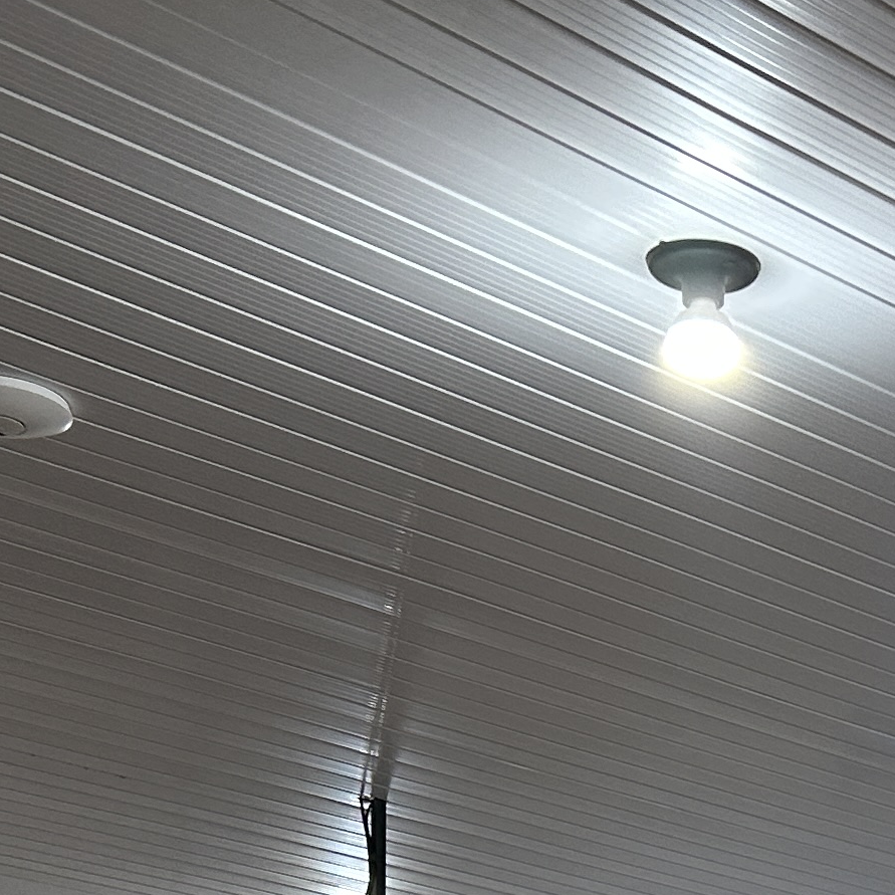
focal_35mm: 104
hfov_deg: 16.4
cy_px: 1269
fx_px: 3042
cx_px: 914
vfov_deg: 15.6
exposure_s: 1/120
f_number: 1.5
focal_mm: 5.7
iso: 125
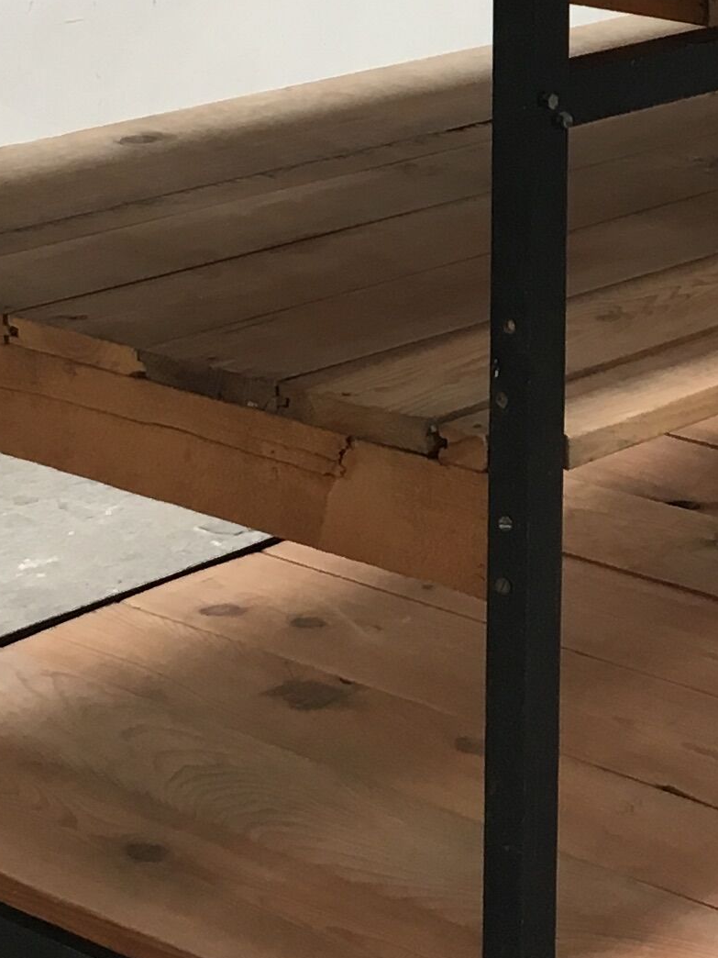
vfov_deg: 17.3
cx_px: 714
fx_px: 3097
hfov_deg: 13.1
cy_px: 69
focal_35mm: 112
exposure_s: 1/33
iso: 32
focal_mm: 4.15
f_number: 2.2
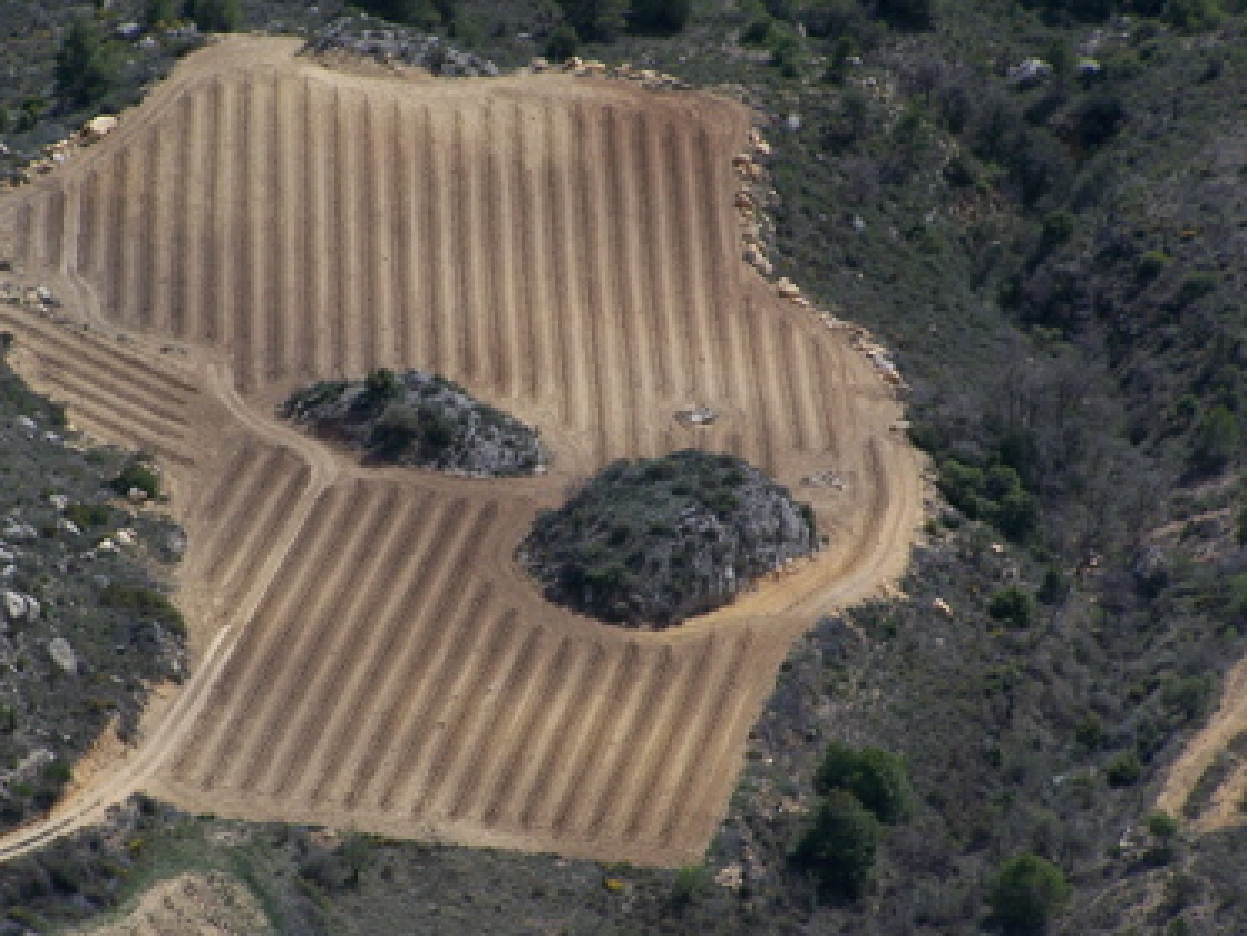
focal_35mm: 292
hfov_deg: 6.8
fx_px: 10522
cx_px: 557
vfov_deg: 5.1
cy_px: 526
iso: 80
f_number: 4.5
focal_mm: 36.2
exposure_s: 1/800
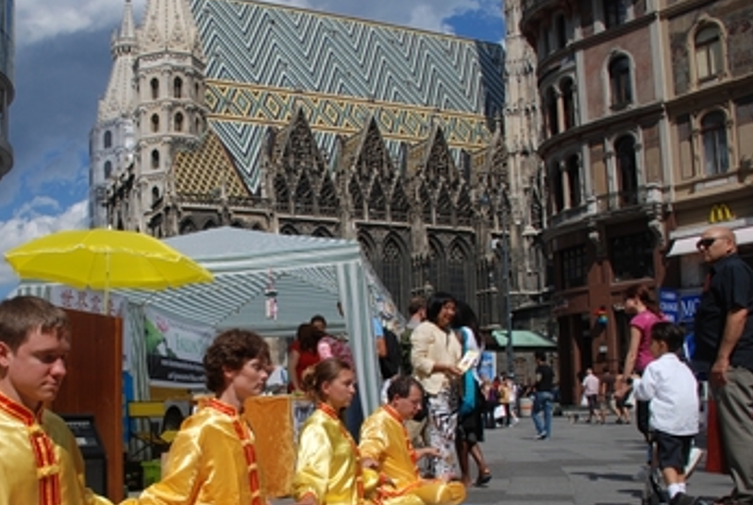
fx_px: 817
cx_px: 259
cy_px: 356
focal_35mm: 39
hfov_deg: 48.7
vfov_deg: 33.9
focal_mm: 18
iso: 100
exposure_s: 1/320
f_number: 9
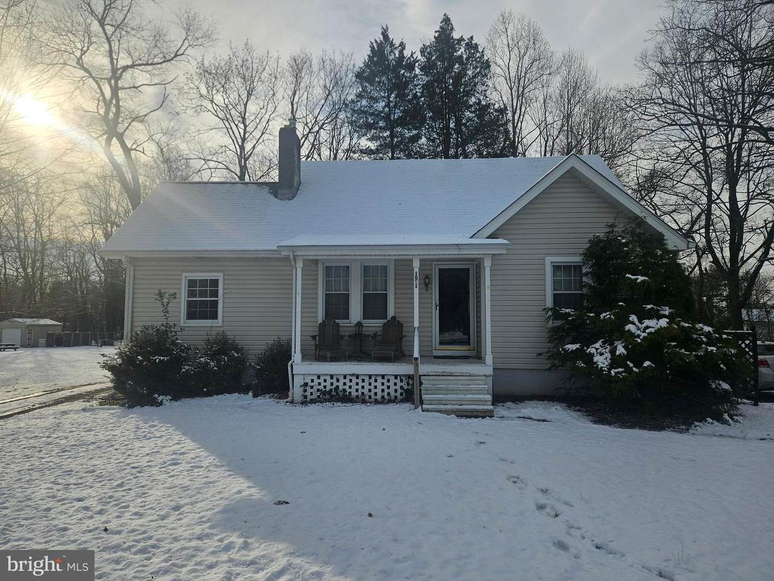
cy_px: 290
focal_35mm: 23
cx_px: 387
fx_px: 514
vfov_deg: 58.9
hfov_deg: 73.9
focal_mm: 5.4
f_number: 1.8
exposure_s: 1/2953
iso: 25
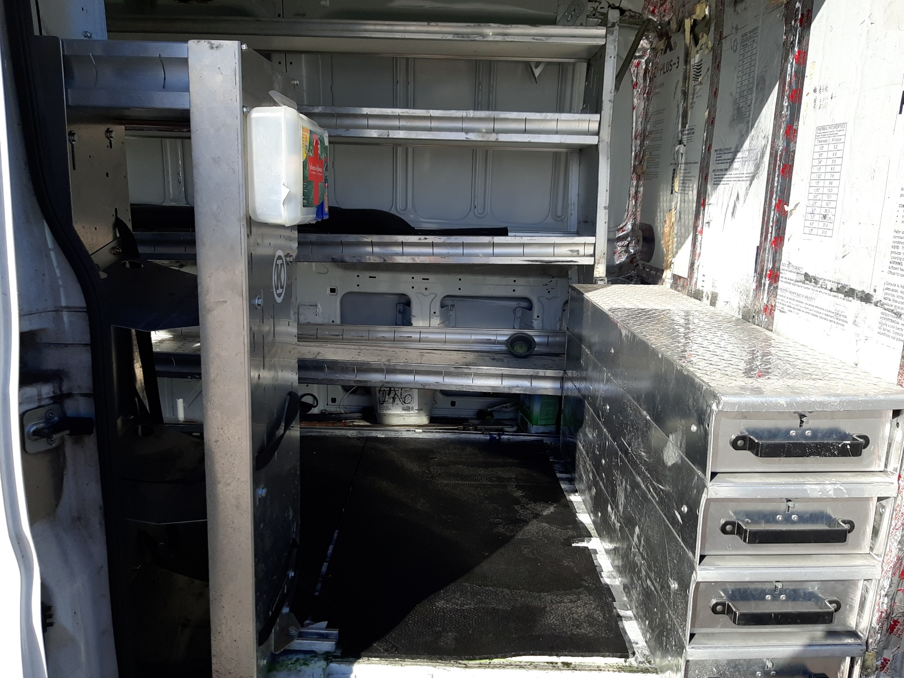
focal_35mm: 26
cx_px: 452
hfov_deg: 67.3
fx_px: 679
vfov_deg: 53.1
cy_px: 339
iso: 40
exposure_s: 1/2000
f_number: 1.7
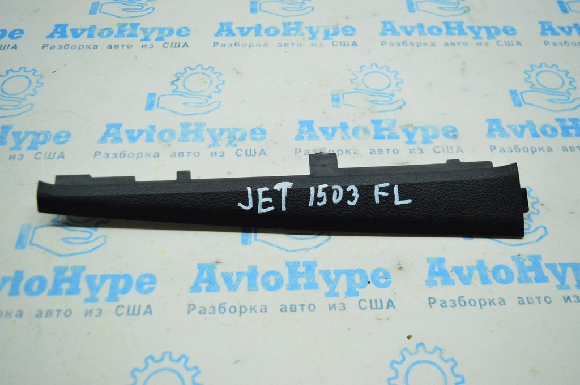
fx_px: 555
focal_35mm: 34
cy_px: 192
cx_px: 290
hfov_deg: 55.1
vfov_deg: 38.3
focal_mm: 23
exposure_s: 1/1000
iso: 6400
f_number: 4
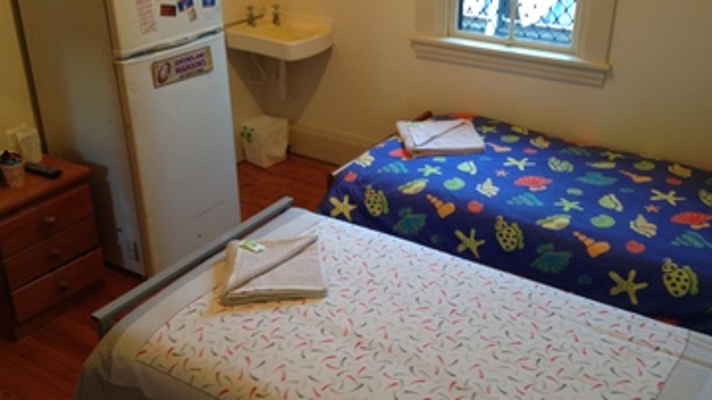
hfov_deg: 50.5
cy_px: 152
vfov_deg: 29.5
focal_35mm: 40
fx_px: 755
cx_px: 384
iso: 100
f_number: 2.4
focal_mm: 4.13
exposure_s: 1/20
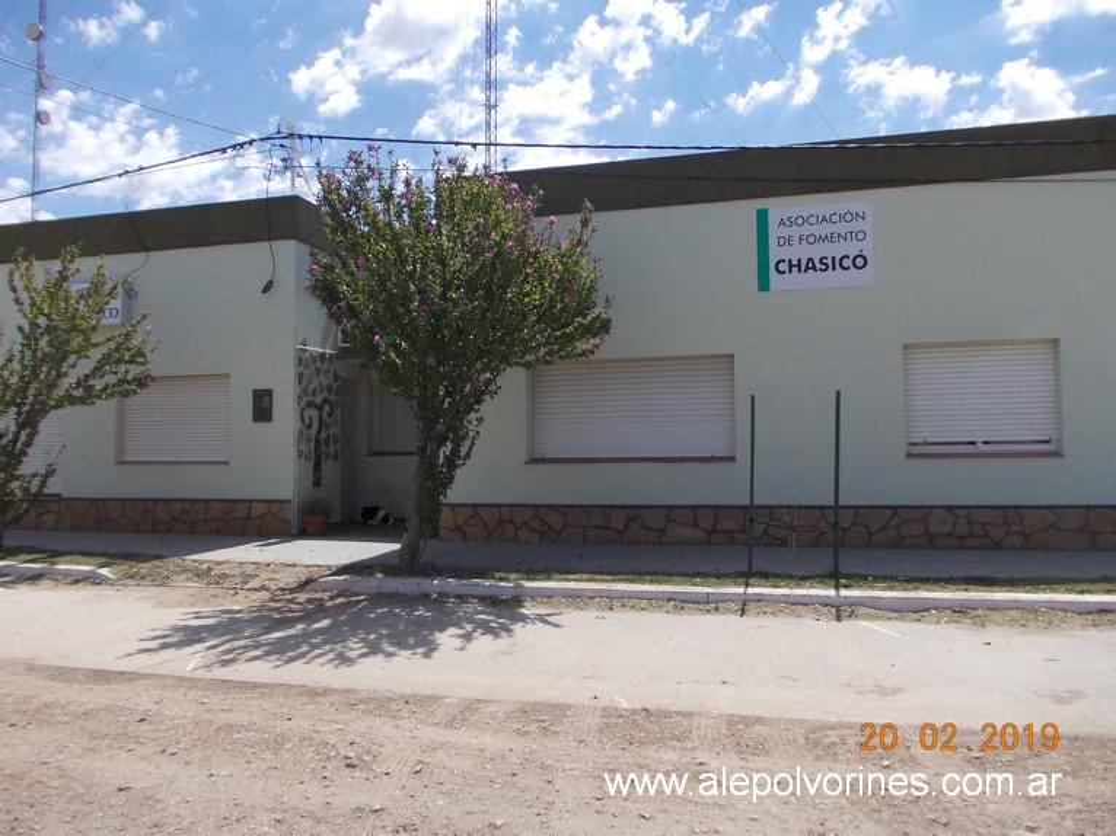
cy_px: 418
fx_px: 902
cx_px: 558
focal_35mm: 28
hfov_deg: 63.5
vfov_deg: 49.7
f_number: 5.4
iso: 80
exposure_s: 1/400
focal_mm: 4
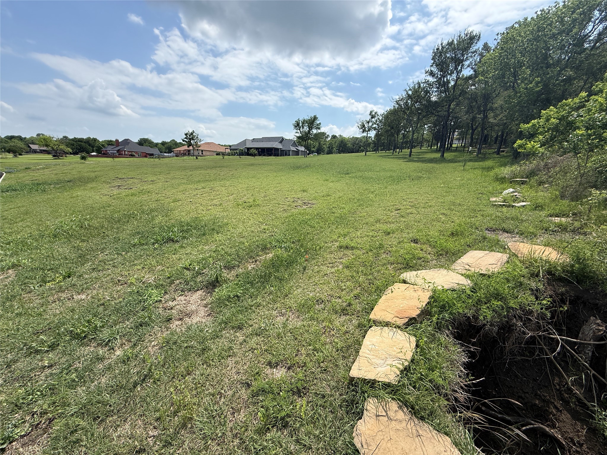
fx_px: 245
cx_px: 304
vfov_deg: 85.7
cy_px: 228
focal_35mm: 14
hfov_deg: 102.1
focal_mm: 2.22
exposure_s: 1/2165
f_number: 2.2
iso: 64
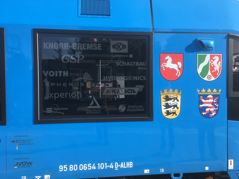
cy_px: 89
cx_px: 123
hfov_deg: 60.0
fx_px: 207
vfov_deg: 46.8
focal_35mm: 30
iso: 25
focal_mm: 4.15
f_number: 2.2
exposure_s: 1/455
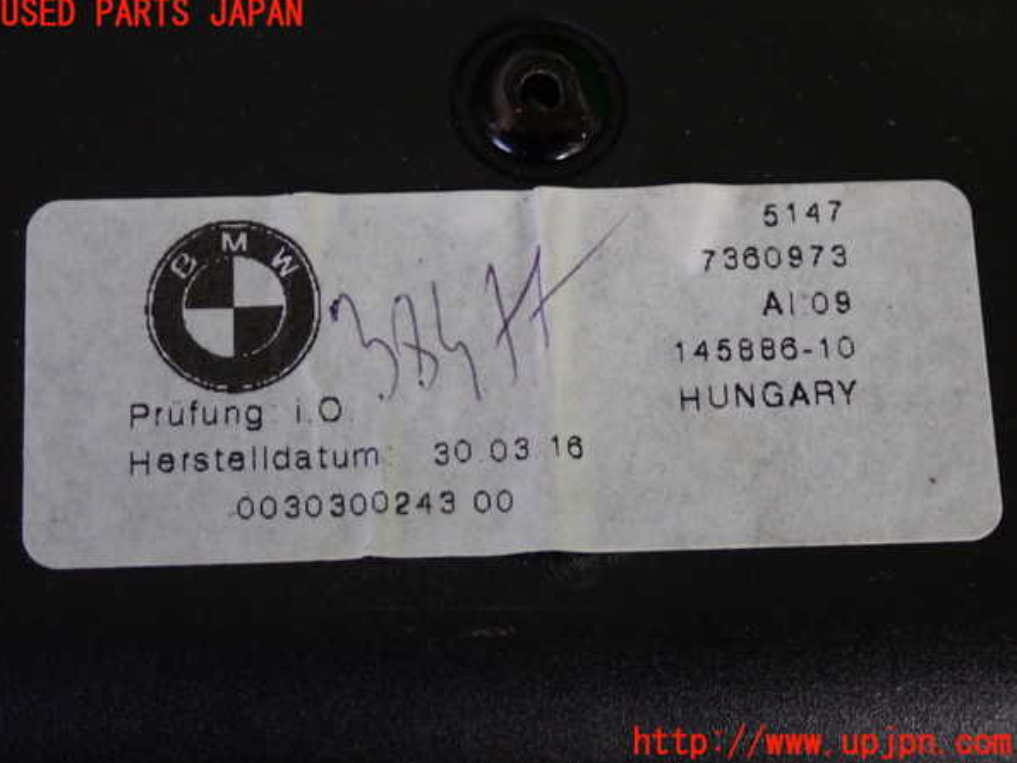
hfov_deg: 23.6
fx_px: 2439
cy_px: 379
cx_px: 506
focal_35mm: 83
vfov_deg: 17.8
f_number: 4.3
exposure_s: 1/80
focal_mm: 14.62
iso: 800
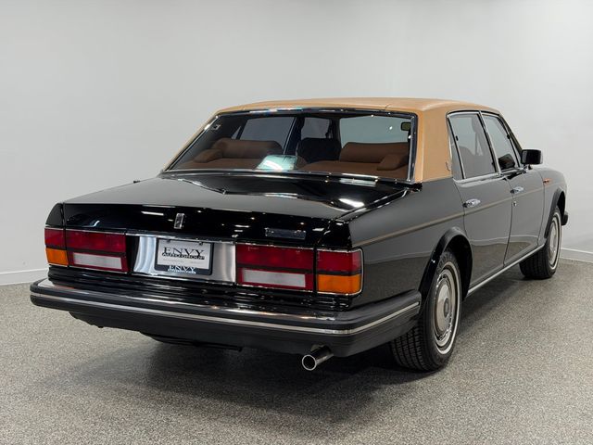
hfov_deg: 39.7
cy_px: 222
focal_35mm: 48
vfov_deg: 30.3
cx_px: 296
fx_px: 822
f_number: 1.78
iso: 50
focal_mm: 6.76
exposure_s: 1/193
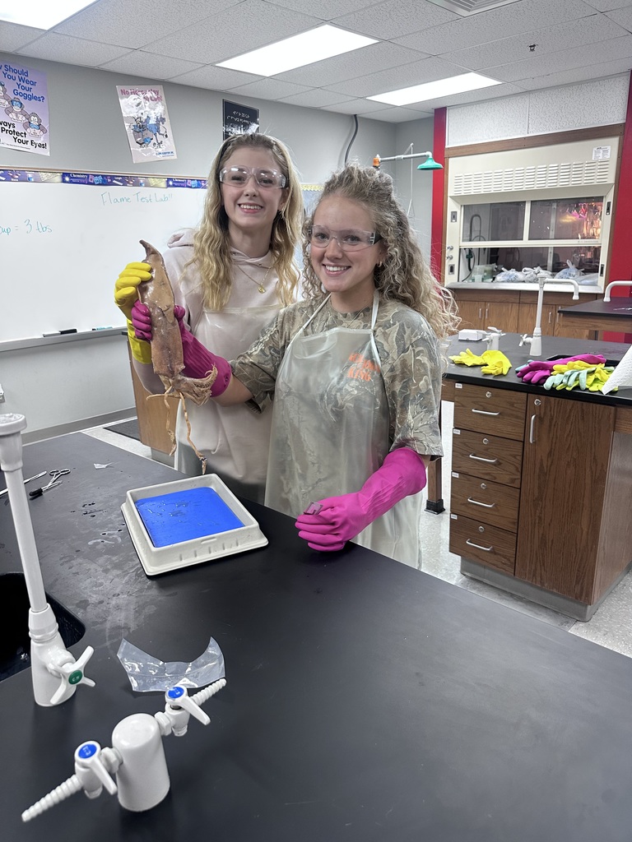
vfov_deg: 71.6
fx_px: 584
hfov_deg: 56.8
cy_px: 421
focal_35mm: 24
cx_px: 316
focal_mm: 6.86
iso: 200
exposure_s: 1/60
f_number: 1.78
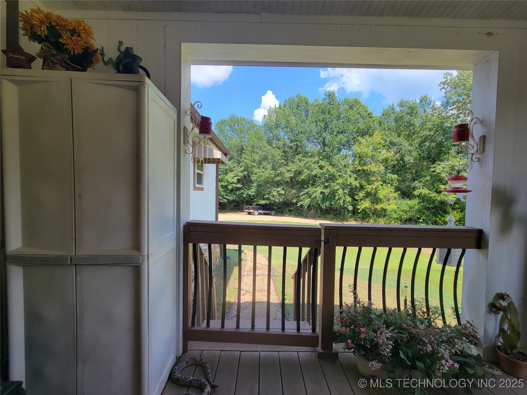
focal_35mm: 13
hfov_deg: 106.2
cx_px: 264
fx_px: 198
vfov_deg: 89.9
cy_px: 198
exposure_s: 1/432
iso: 50
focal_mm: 2.2
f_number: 2.2
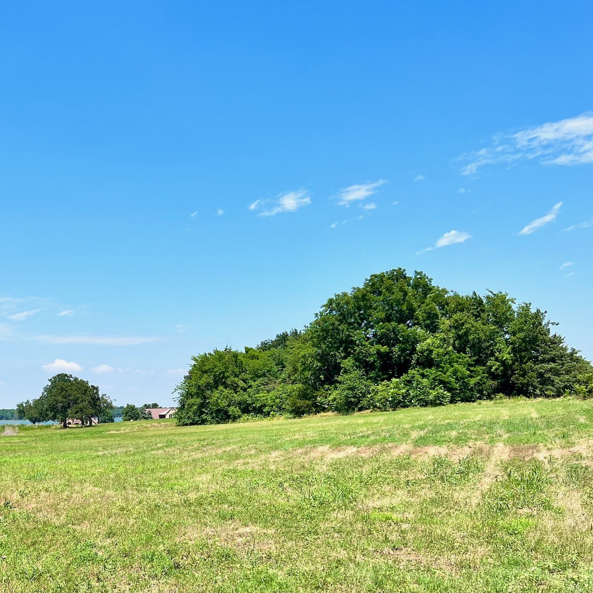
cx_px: 93
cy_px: 382
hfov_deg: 38.9
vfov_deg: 40.5
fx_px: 795
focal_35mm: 41
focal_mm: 5.7
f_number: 1.5
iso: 50
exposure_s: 1/4444
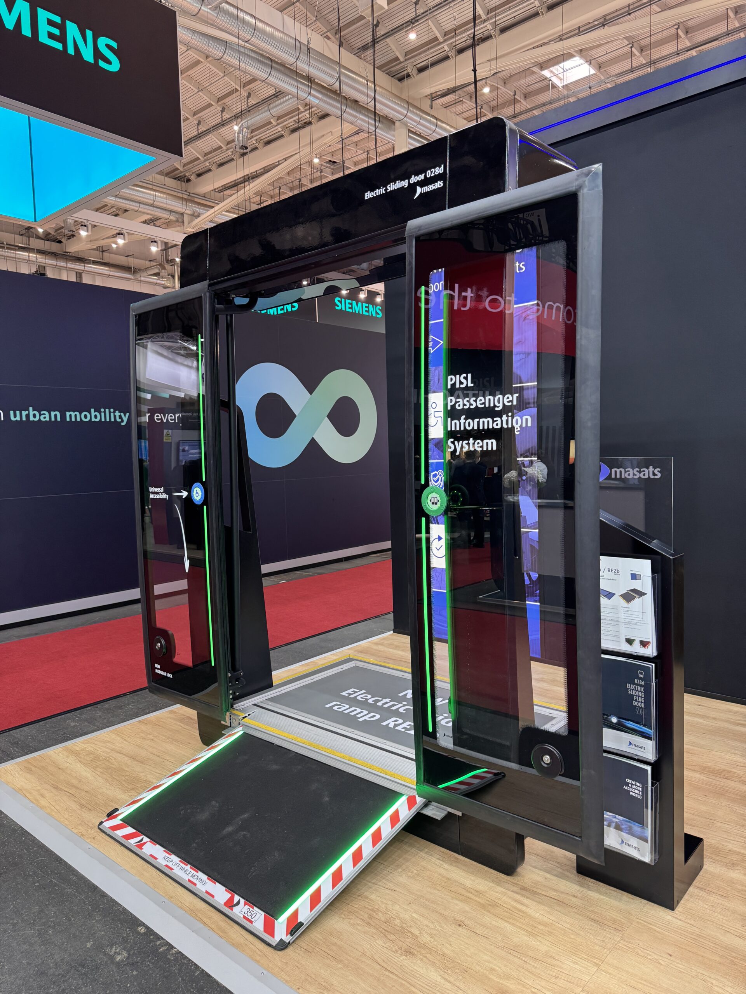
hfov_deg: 56.8
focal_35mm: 24
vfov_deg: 71.6
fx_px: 690
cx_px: 373
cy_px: 497
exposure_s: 1/100
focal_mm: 6.76
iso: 200
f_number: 1.78
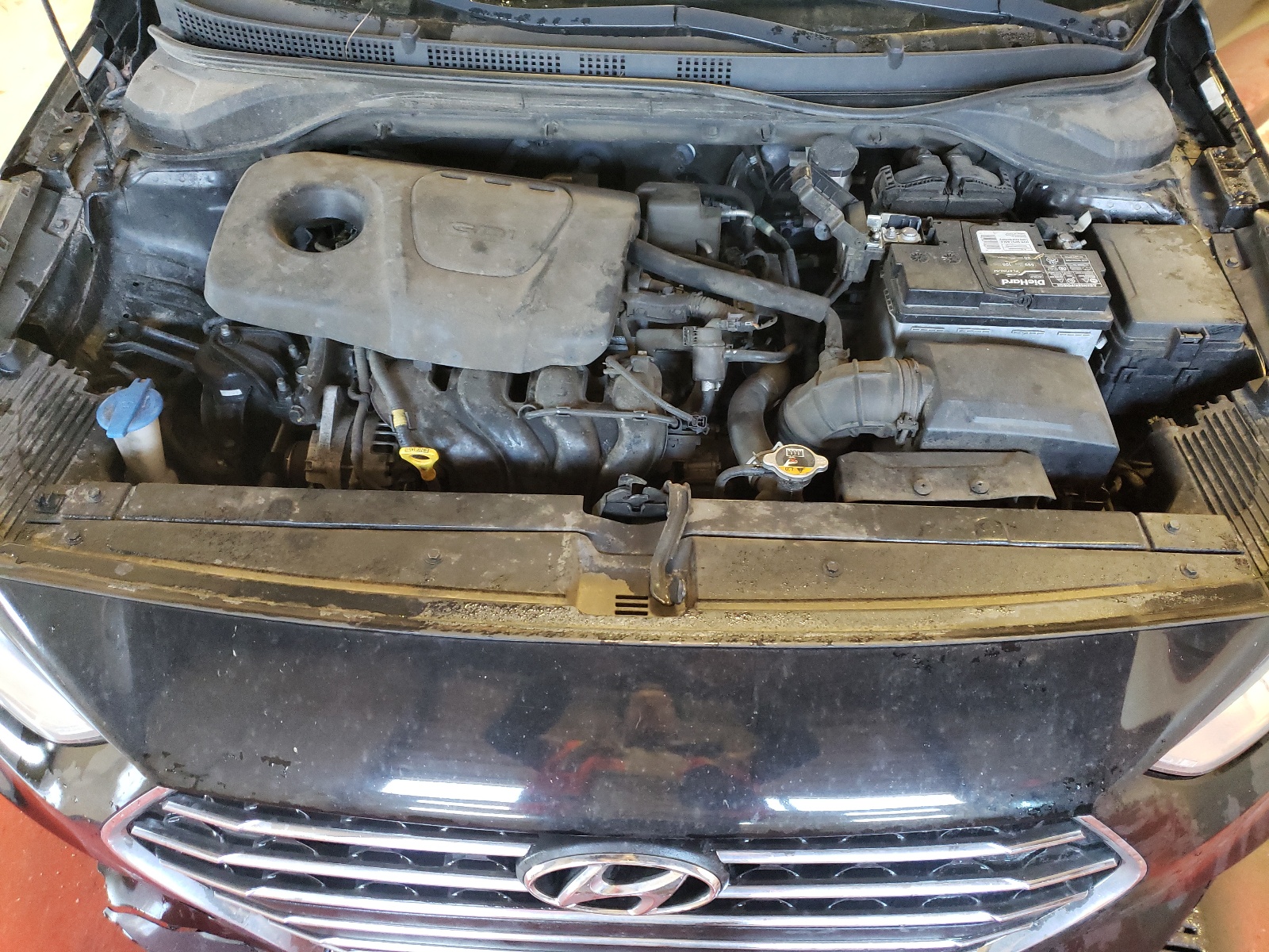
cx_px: 634
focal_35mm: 26
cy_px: 476
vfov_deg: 53.1
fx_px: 953
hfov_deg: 67.3
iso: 396
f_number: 1.5
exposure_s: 1/30
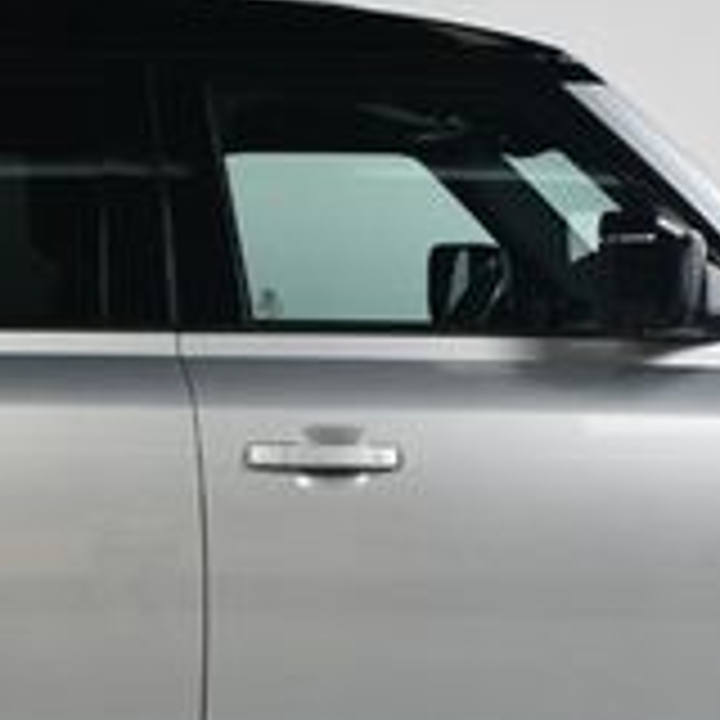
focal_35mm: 112
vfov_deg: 15.4
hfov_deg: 15.5
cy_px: 662
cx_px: 212
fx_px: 2636
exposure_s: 1/160
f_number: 11
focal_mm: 22
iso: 100
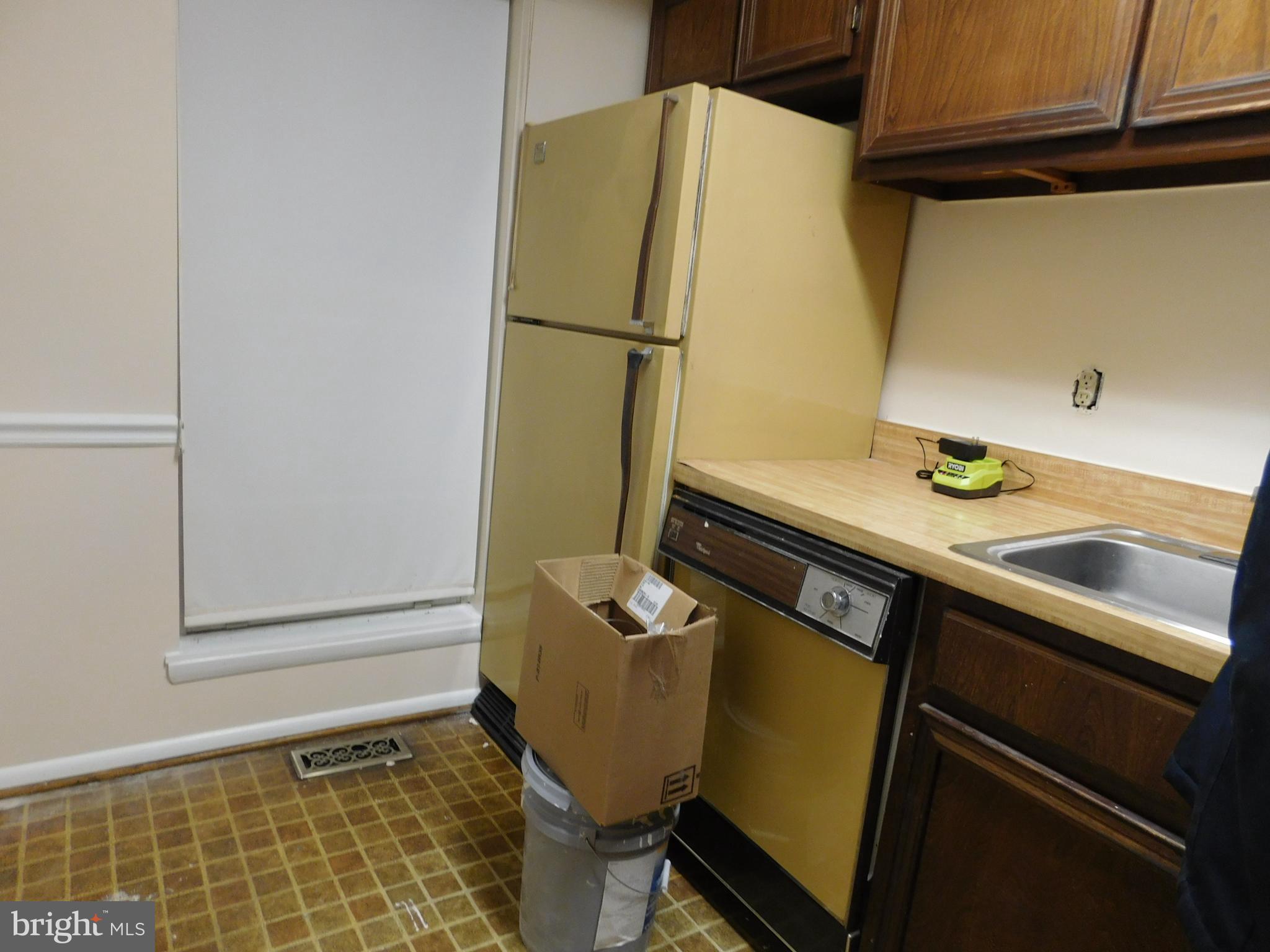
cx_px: 635
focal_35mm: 23
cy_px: 476
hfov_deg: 73.9
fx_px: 844
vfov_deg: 58.9
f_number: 3
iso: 180
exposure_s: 1/30
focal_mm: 4
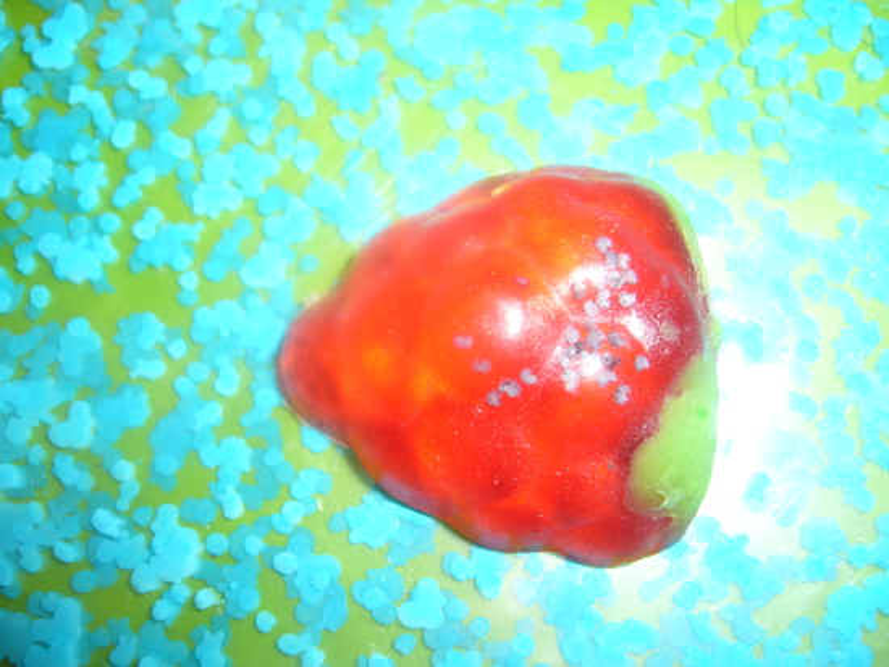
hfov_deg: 52.6
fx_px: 899
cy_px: 334
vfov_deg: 40.7
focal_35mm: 35
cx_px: 444
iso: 80
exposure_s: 1/30
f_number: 2.8
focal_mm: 5.8
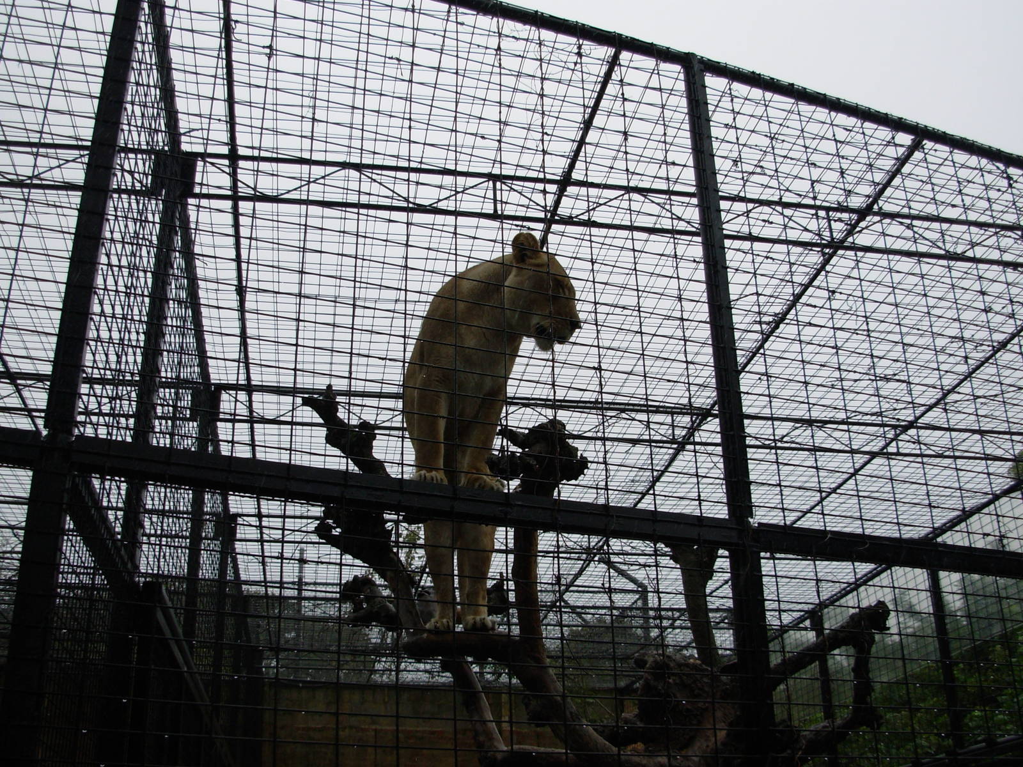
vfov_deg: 37.7
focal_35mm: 38
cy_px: 384
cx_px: 512
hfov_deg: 49.0
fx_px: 1123
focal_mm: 6.3
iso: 50
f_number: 2.9
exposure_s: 1/470
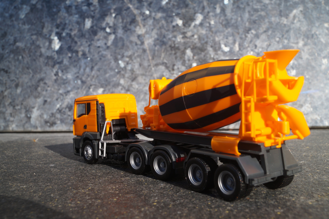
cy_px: 110
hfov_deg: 46.4
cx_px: 164
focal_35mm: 42
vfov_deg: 31.9
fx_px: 384
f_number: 18
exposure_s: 1/60
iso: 250
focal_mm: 28
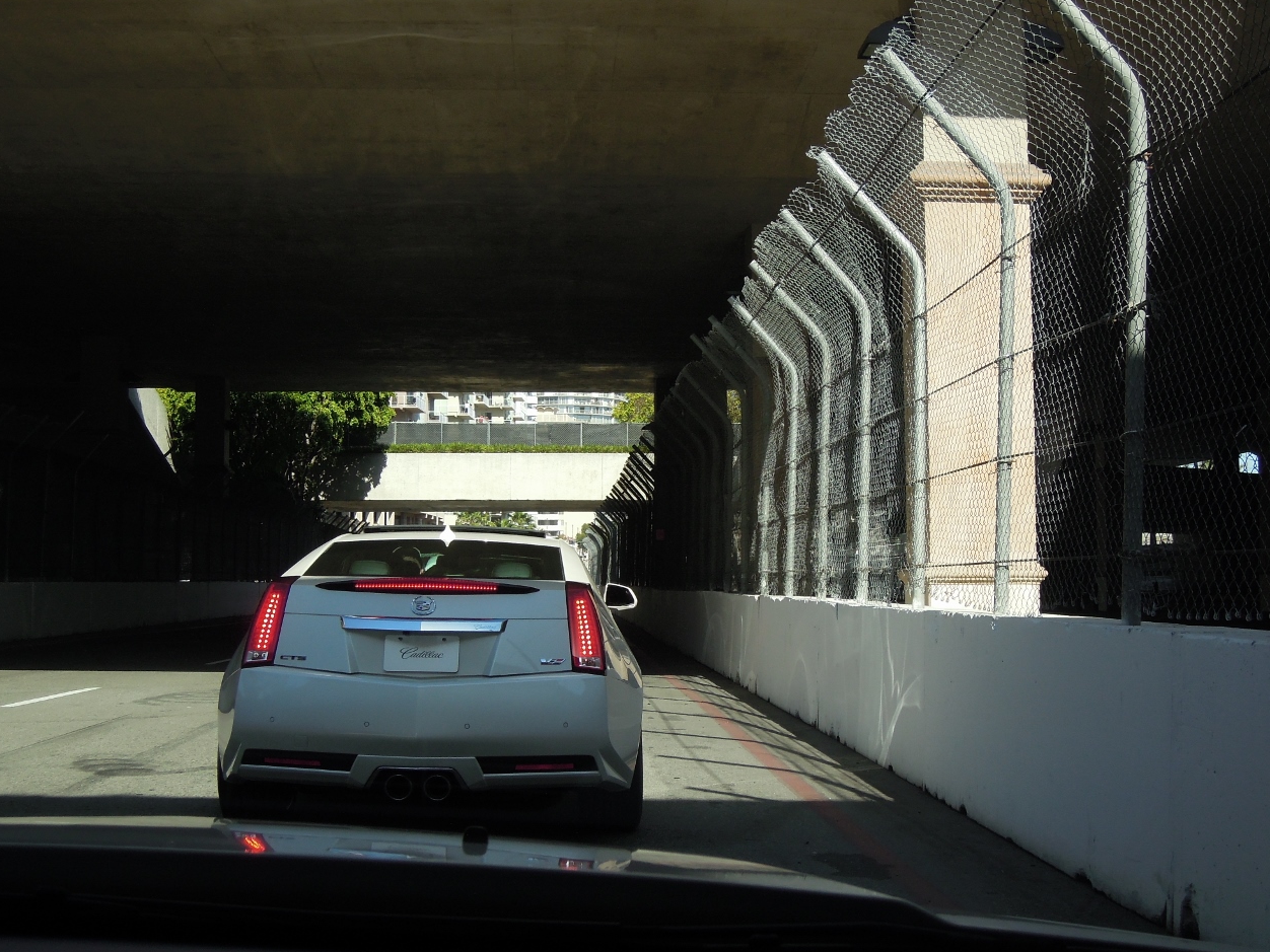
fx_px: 1688
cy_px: 472
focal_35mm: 46
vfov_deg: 31.5
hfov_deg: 41.2
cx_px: 637
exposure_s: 1/800
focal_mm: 8.1
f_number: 3.5
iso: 160
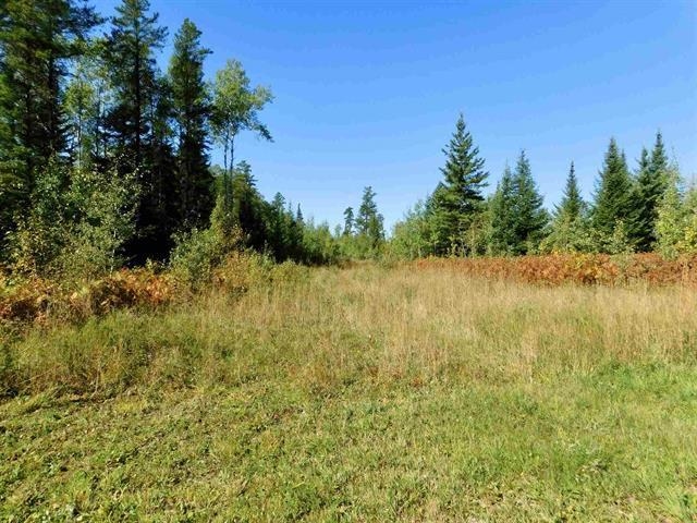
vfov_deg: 58.9
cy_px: 262
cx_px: 348
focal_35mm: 23
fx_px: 463
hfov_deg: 73.9
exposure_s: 1/1500
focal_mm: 4
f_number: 3
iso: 125
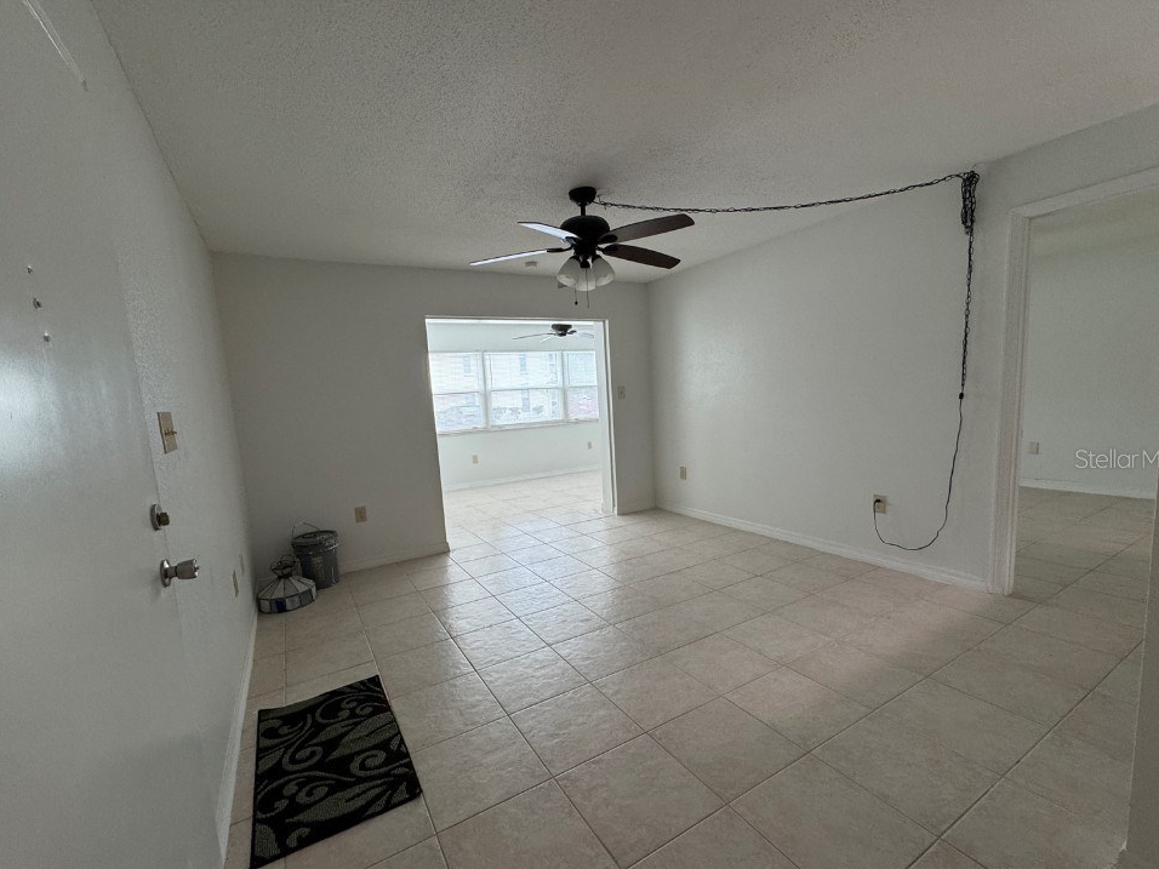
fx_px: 502
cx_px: 569
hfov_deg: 98.2
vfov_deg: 81.7
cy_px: 458
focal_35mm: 15
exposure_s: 1/120
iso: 160
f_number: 2.2
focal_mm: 2.22
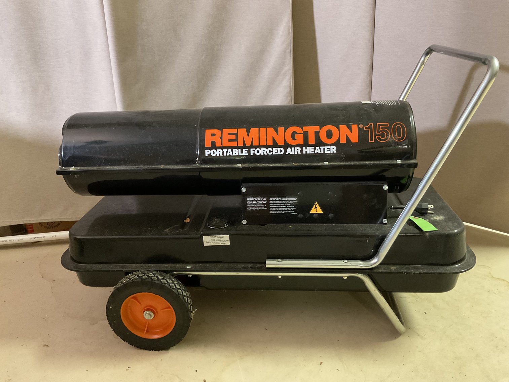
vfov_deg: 48.2
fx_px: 426
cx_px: 254
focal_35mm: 29
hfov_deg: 61.7
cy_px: 191
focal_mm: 3
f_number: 1.8
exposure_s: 1/30
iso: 400
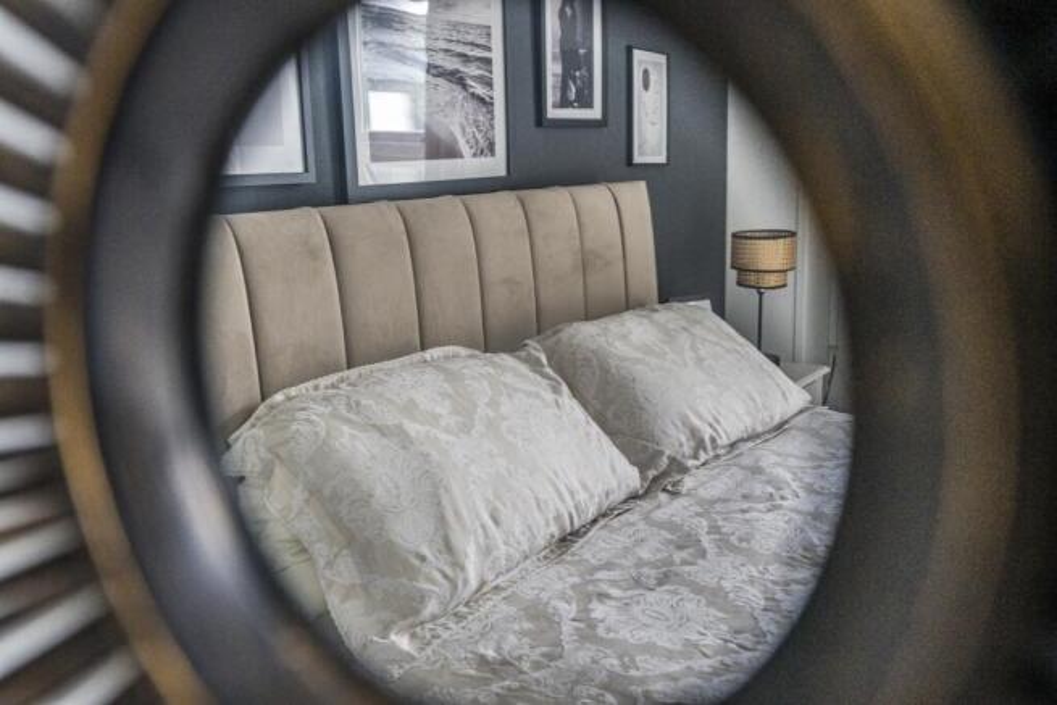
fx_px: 1057
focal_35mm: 36
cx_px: 528
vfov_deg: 36.9
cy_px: 352
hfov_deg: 53.1
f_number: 4
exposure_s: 1/25
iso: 1000
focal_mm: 24
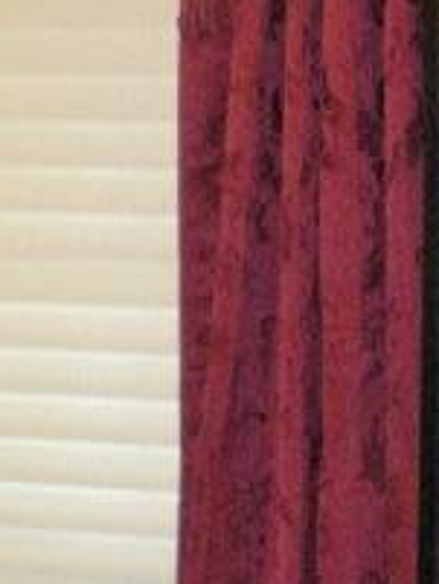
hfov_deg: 7.9
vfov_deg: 10.6
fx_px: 3091
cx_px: -259
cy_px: 715
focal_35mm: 183
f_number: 3.5
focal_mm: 6.3
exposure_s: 1/30
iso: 330
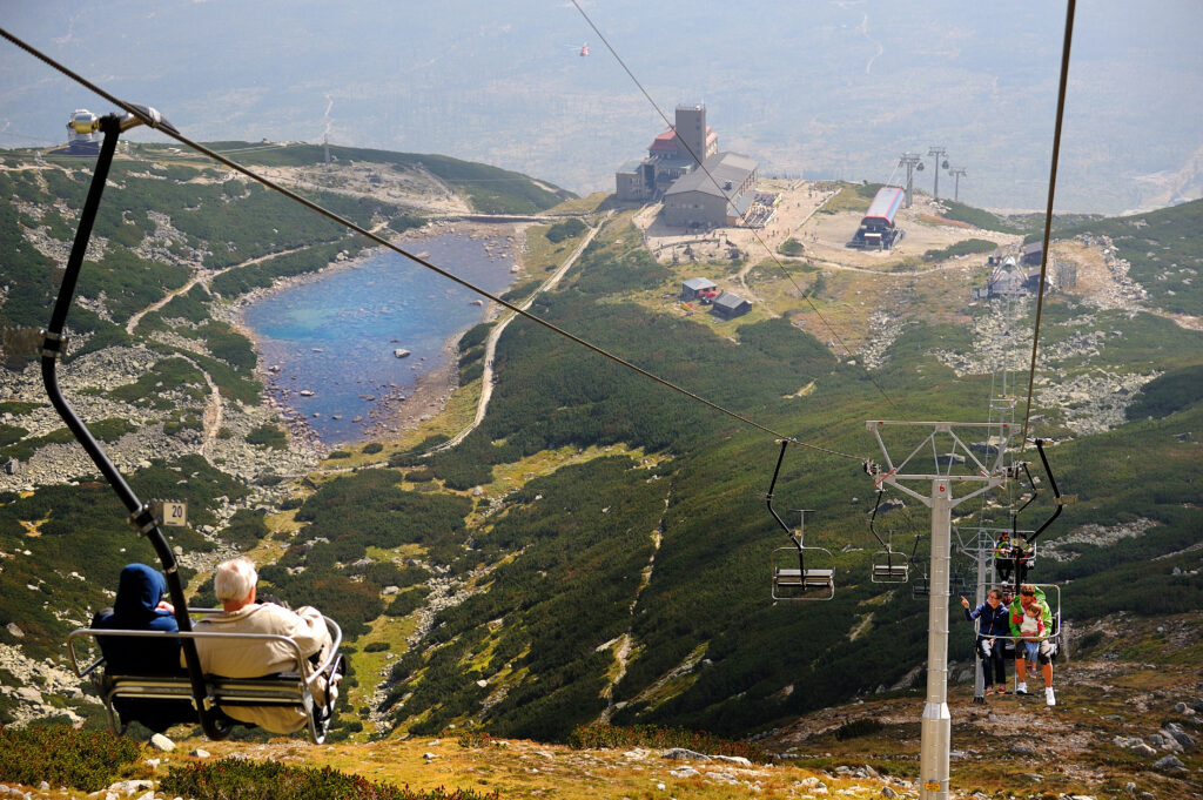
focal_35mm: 80
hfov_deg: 25.4
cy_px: 400
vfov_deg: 17.0
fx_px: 2671
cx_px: 602
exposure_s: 1/1600
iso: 640
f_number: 5
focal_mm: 80
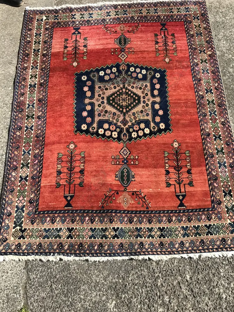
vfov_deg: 63.4
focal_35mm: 28
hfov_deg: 49.7
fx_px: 252
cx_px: 117
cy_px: 156
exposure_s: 1/1076
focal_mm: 3.99
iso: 20
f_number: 1.8
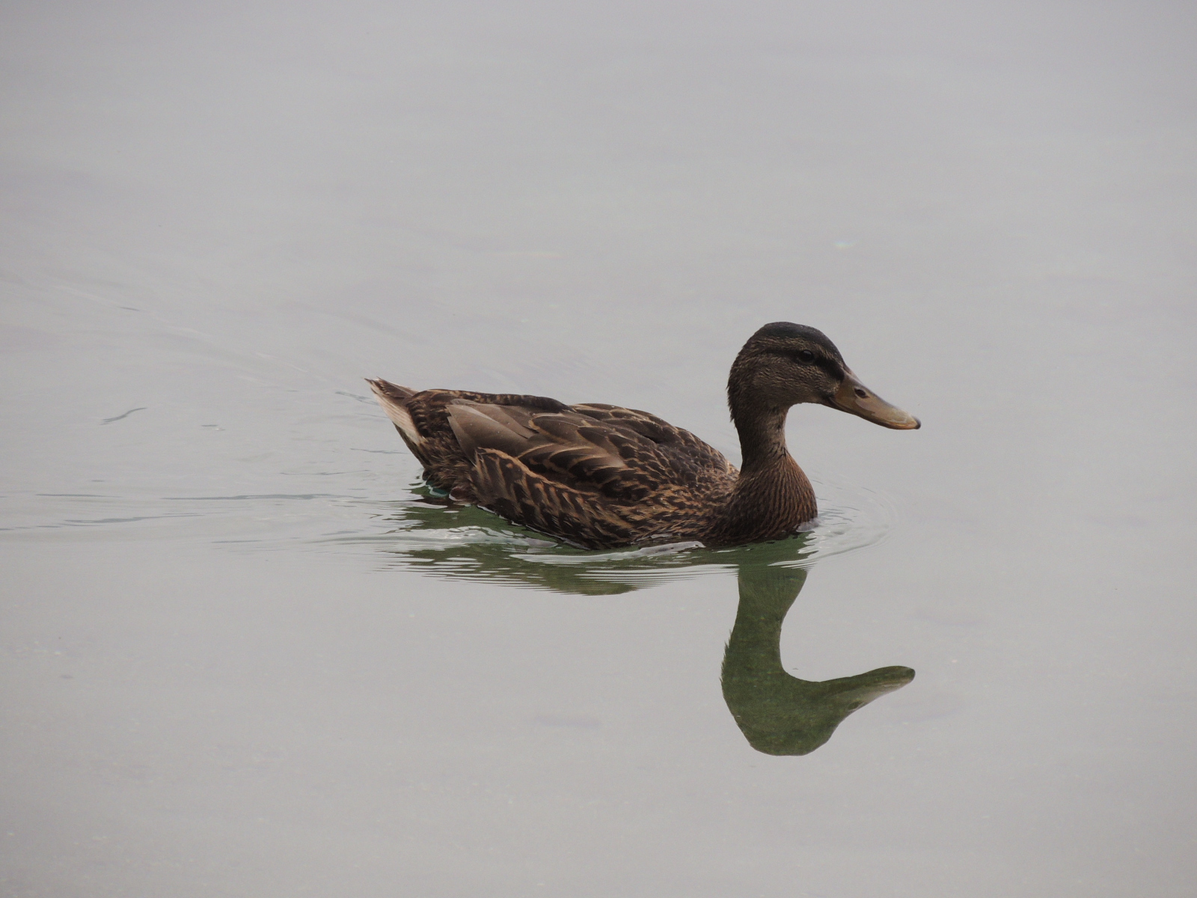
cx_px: 598
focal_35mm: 500
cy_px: 449
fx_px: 17290
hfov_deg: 4.0
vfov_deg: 3.0
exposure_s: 1/250
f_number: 4.9
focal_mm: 89.1
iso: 280
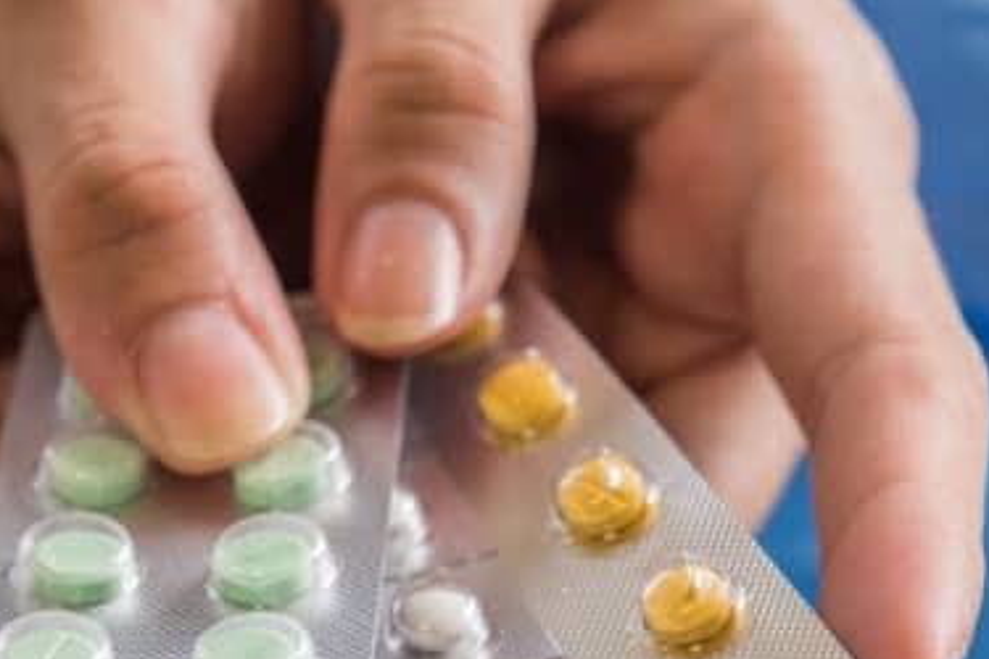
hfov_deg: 12.5
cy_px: 561
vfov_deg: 8.3
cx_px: 245
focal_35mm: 164
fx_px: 4505
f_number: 5.6
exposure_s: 1/125
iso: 400
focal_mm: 60
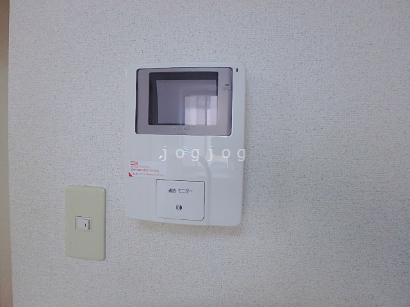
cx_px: 205
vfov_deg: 63.4
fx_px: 249
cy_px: 154
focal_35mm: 21
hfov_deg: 79.0
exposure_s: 1/30
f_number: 3.5
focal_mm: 3.7
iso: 400
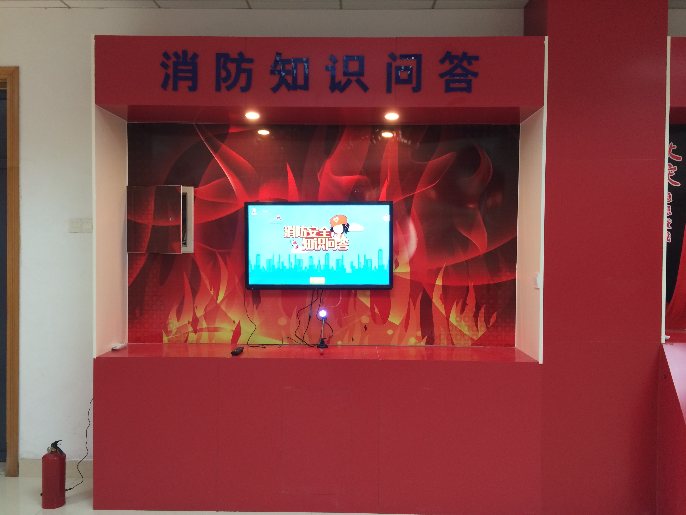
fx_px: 575
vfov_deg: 48.2
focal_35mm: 29
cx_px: 343
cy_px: 258
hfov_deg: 61.7
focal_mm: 4.15
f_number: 2.2
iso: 160
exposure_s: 1/33
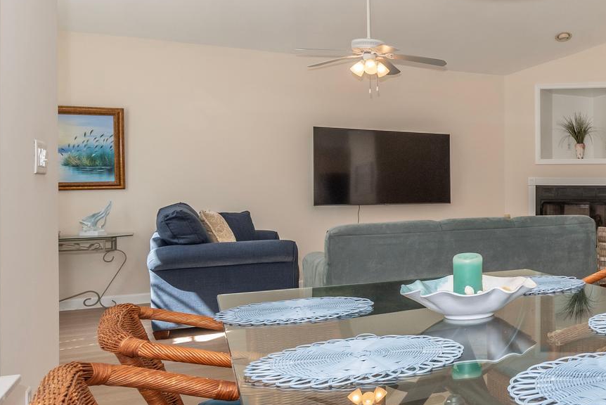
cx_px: 667
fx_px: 640
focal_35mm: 38
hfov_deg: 40.7
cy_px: 180
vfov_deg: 35.1
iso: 400
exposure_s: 1/60
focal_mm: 16
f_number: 9
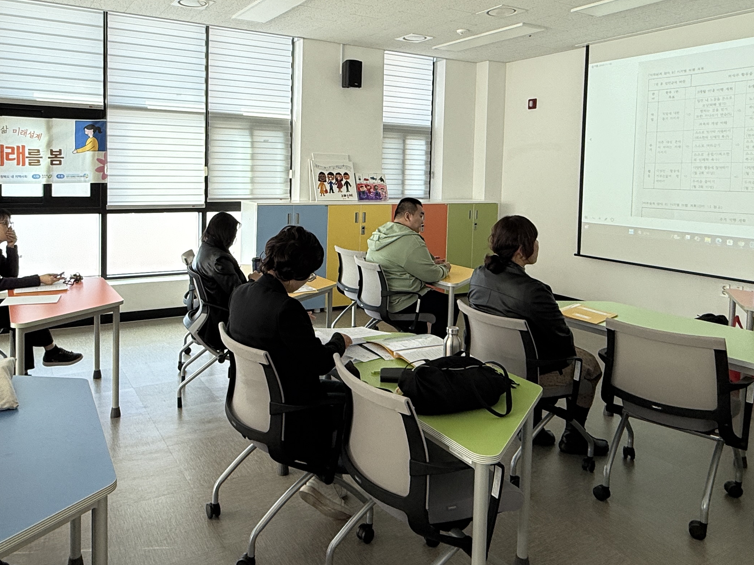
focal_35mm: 27
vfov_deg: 50.6
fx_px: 588
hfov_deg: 64.9
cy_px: 197
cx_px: 315
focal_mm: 2.22
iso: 50
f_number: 2.2
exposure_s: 1/141
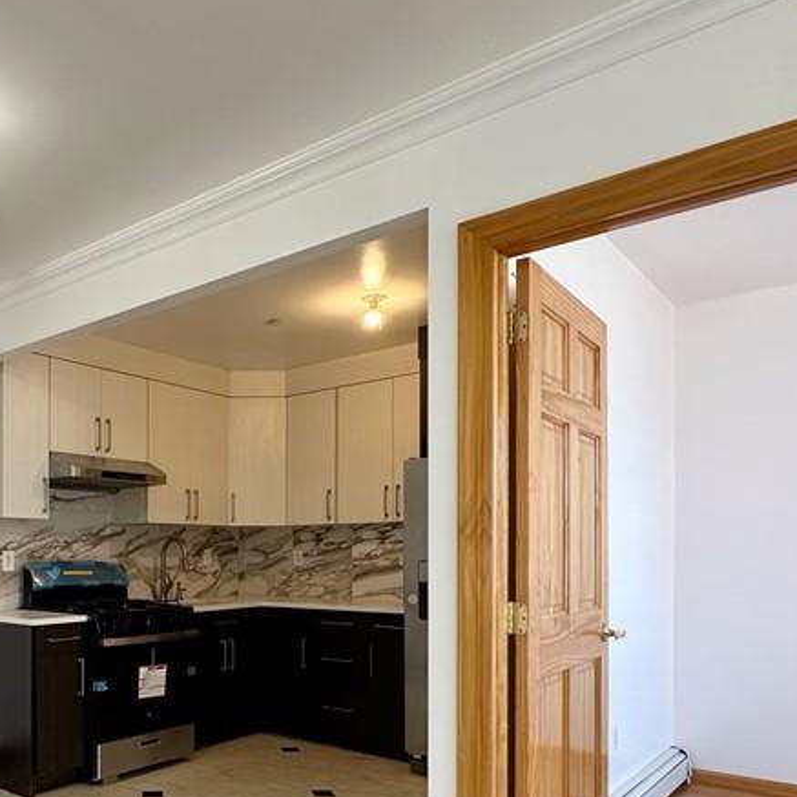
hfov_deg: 51.7
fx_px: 755
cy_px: 588
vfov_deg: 53.4
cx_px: 146
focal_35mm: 29
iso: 250
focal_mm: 2.22
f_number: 2.2
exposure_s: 1/120
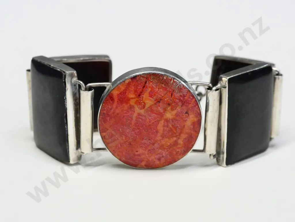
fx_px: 1023
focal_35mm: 120
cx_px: 148
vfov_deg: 12.3
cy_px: 111
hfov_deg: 16.4
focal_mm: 60
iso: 3200
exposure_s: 1/125
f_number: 6.3
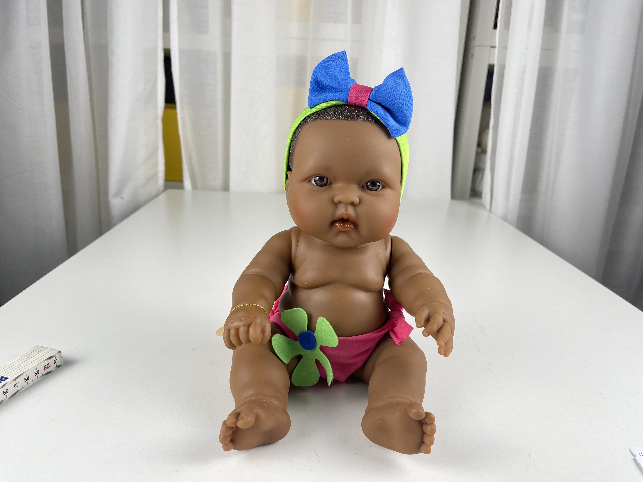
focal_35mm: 25
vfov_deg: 54.9
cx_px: 322
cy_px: 241
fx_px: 464
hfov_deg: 69.4
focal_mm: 5.1
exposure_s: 1/113
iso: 32
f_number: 1.6
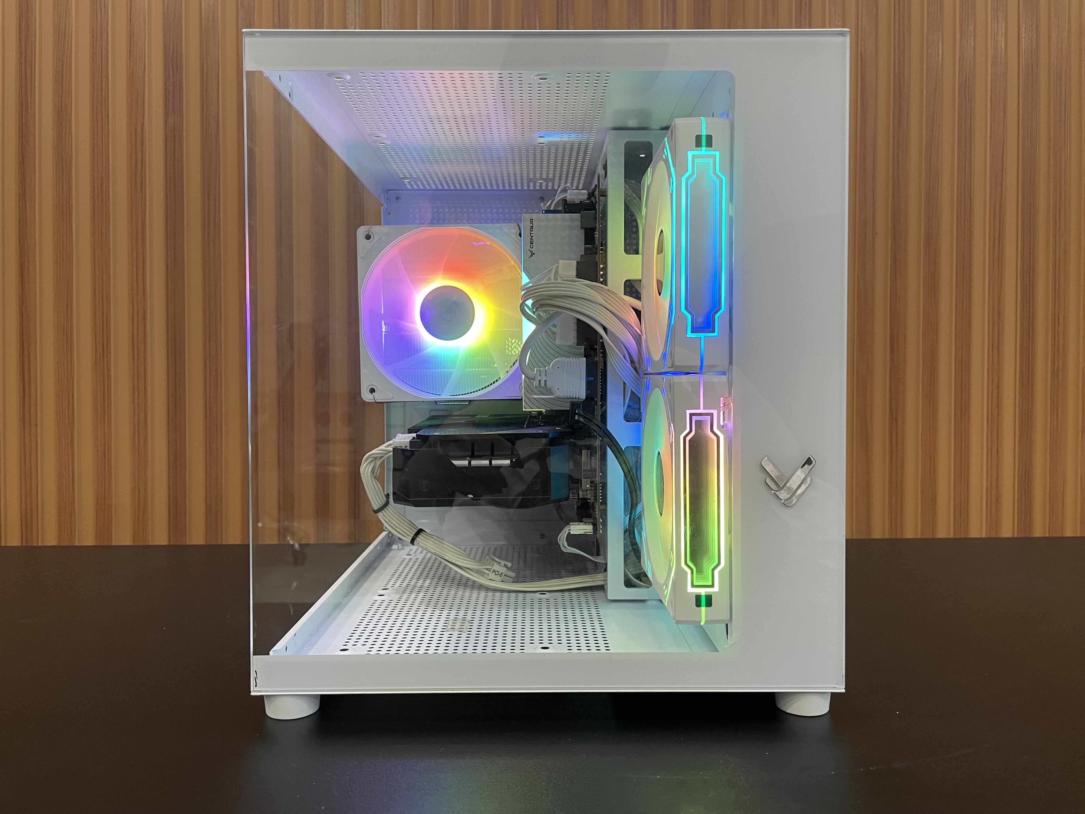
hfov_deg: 67.3
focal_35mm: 26
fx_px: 815
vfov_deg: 53.1
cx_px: 542
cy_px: 407
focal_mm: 4.2
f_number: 1.6
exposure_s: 1/60
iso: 160
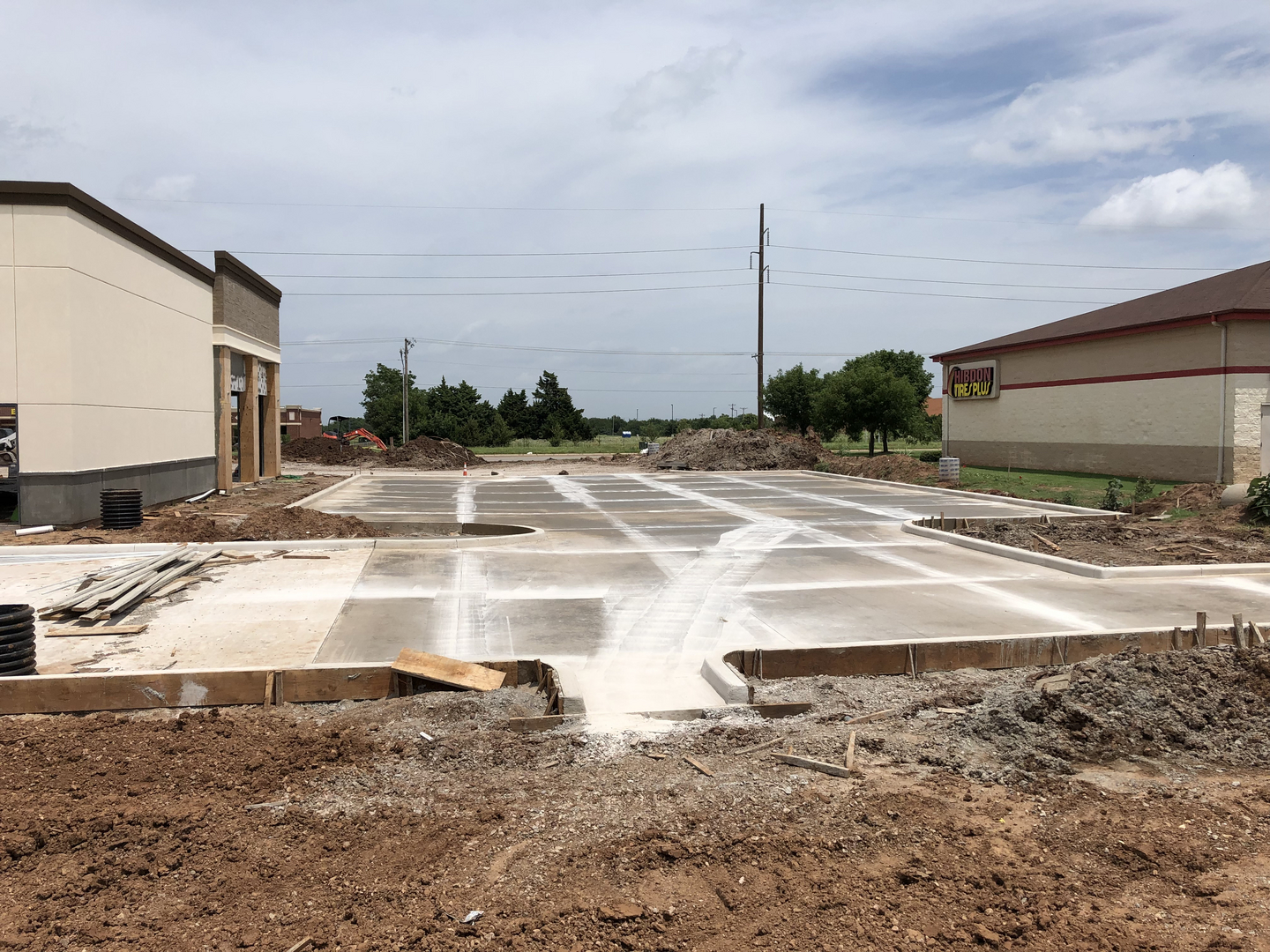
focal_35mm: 28
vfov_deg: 49.7
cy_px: 476
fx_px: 1027
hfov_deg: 63.4
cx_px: 635
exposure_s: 1/5348
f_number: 1.8
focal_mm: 3.99
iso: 25
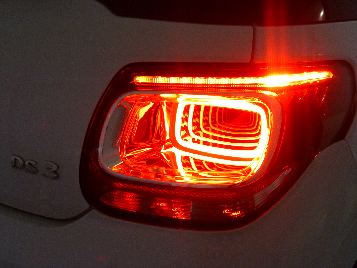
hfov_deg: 39.7
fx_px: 495
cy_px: 134
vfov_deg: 30.3
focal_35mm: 48
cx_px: 178
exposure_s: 1/4
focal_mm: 8.6
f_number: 4
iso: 500
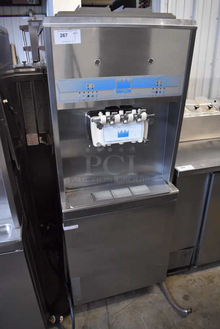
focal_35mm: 27
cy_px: 164
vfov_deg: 67.3
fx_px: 247
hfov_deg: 48.0
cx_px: 110
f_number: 3.5
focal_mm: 18
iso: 3600
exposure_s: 1/125
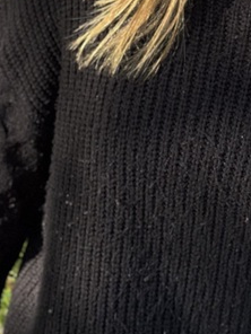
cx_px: 240
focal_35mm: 154
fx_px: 1489
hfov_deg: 9.6
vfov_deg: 12.7
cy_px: 20
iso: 80
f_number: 1.78
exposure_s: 1/1272
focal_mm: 6.86
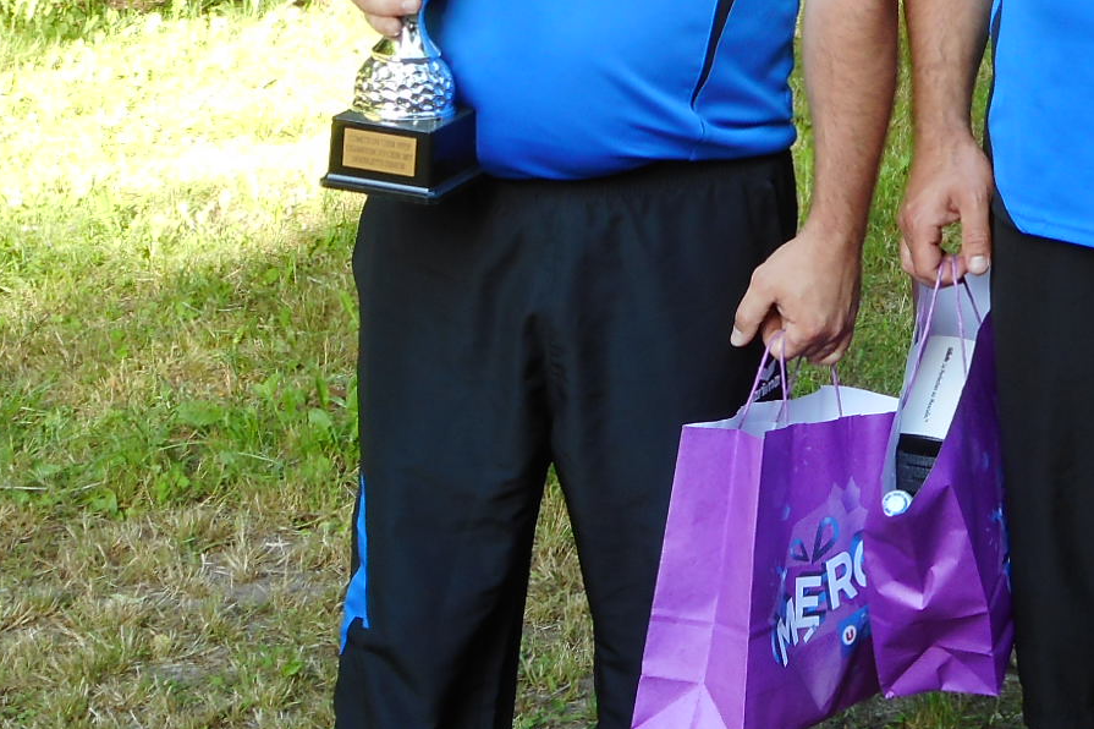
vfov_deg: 13.2
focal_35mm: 103
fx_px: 3129
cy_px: 92
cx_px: 845
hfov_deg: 19.7
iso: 80
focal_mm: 6.9
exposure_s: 1/40
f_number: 4.5
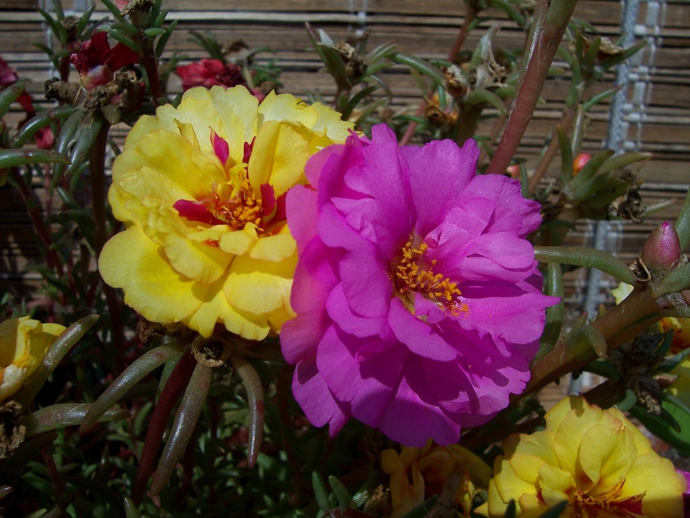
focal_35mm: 34
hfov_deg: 54.0
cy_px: 259
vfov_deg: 41.8
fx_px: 678
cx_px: 345
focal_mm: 5.6
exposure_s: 1/1000
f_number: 5.6
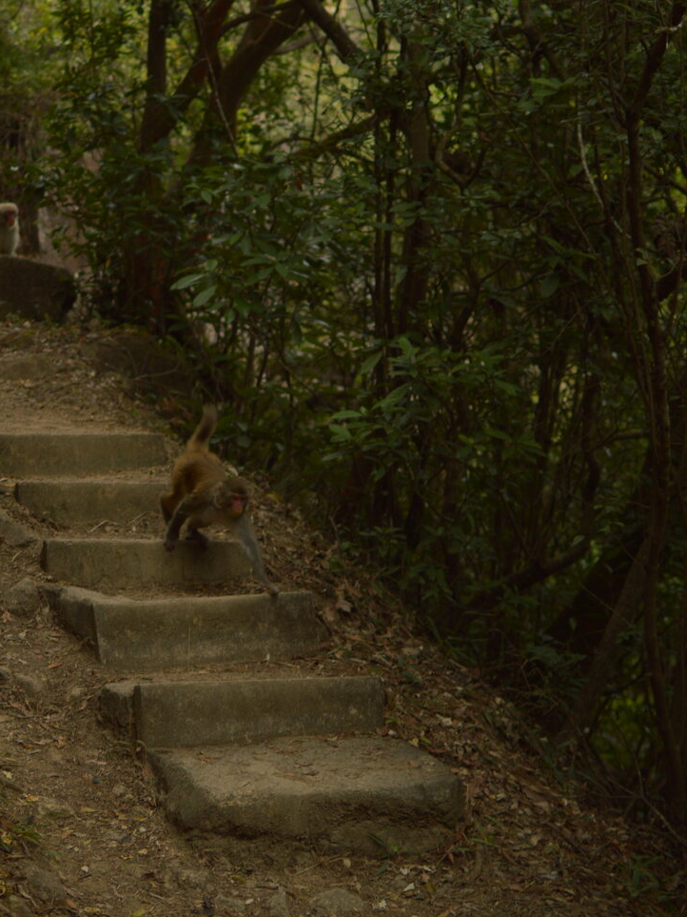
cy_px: 446
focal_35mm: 79
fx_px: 2084
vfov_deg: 24.8
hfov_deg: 18.6
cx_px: 193
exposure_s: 1/1000
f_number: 1.8
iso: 100
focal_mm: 35
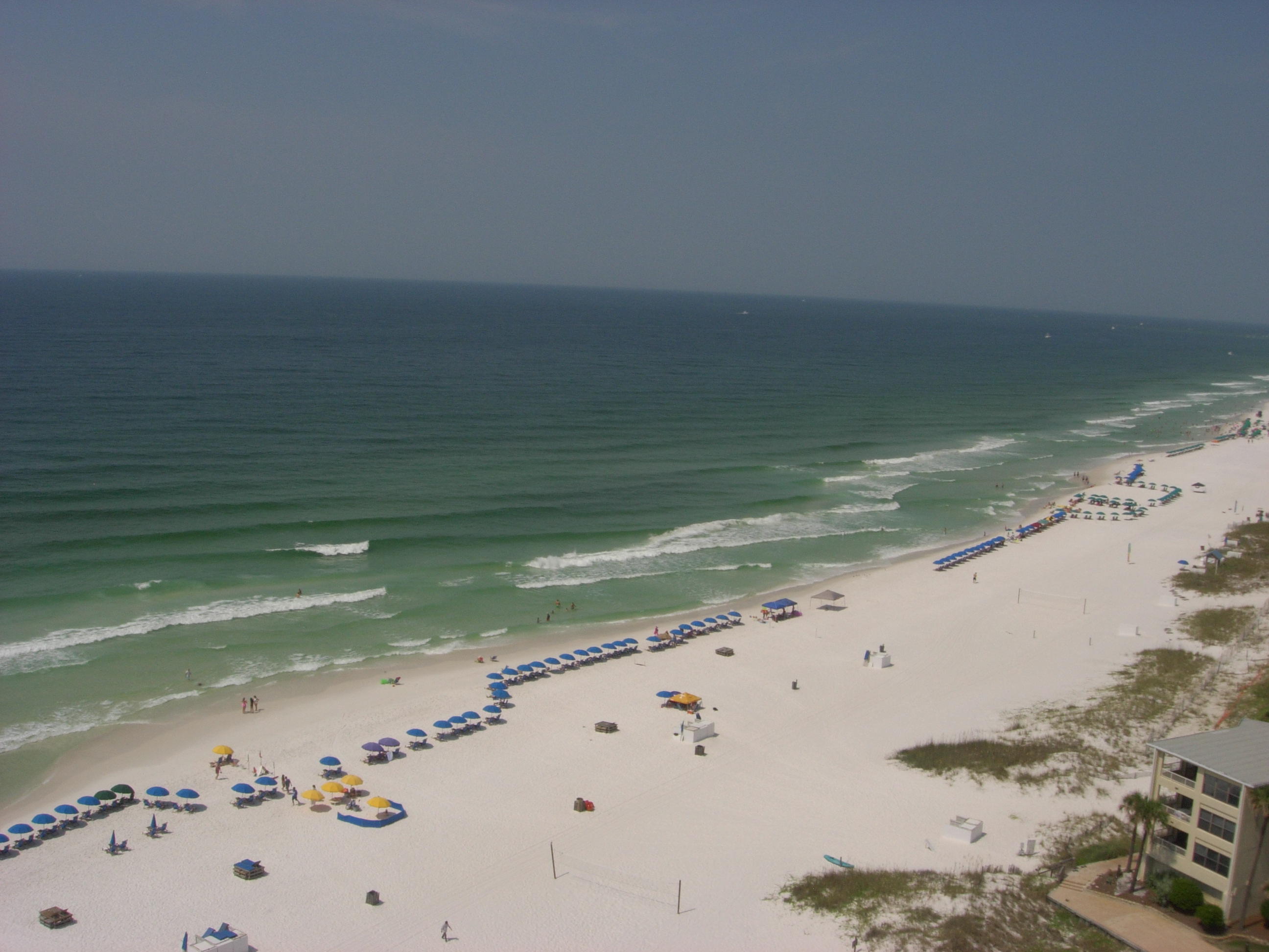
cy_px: 476
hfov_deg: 49.0
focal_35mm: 38
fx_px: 1393
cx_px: 634
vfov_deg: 37.7
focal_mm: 7.8
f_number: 4.8
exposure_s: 1/2048
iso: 79
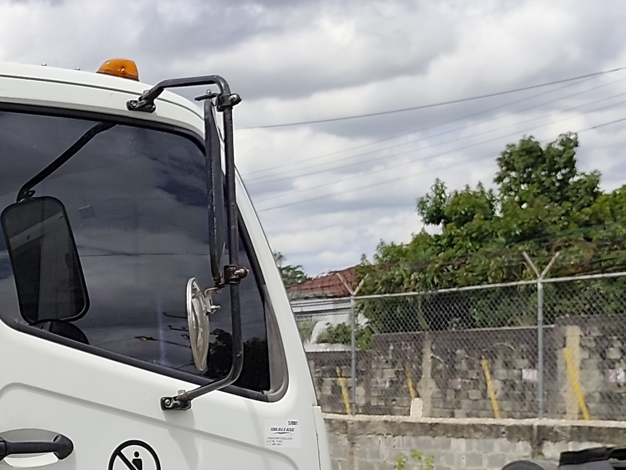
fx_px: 1573
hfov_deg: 20.4
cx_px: -209
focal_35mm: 87
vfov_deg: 16.7
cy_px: 431
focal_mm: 6.19
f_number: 1.65
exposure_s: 1/2000
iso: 80
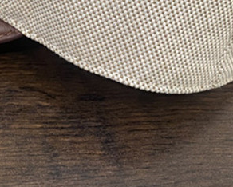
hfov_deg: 23.2
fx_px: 545
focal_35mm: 79
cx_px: 4
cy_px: -47
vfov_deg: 18.3
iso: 125
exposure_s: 1/50
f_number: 1.8
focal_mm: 4.25
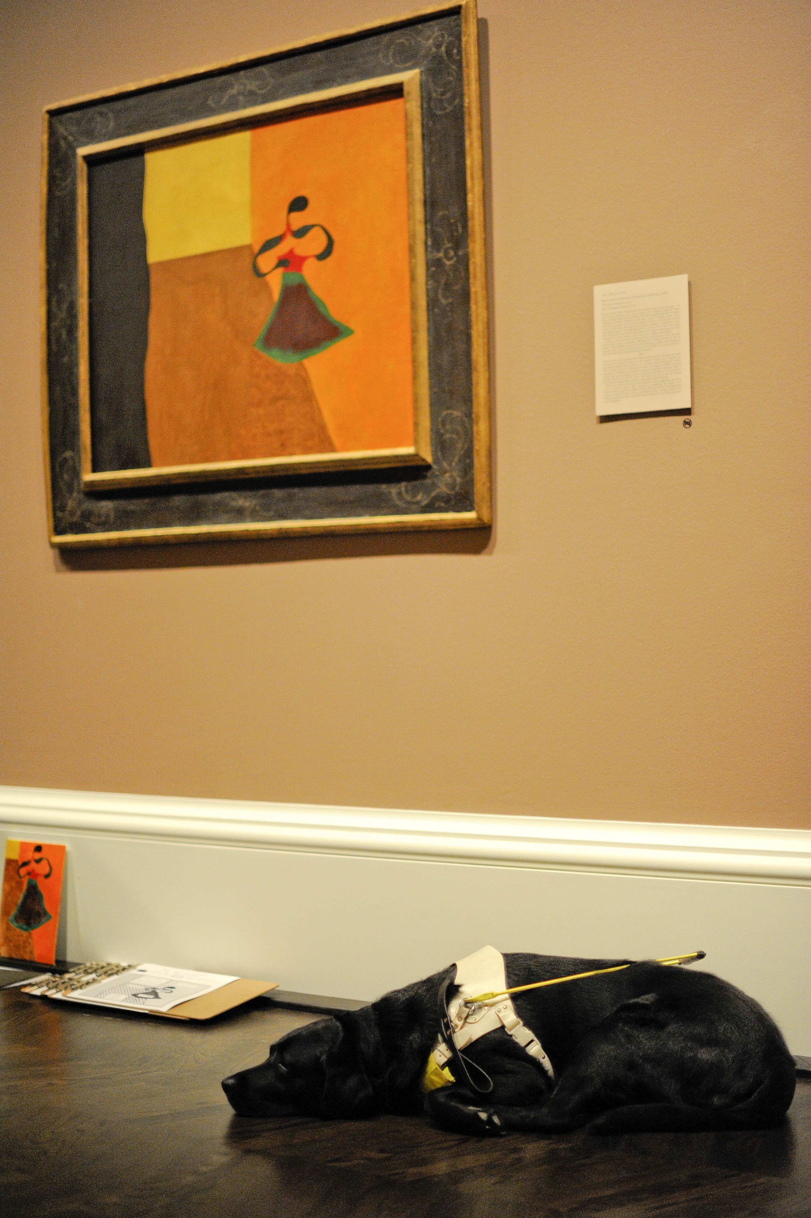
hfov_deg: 27.0
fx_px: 1692
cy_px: 609
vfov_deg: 39.6
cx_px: 406
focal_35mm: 50
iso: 3200
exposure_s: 1/200
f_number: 1.4
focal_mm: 50
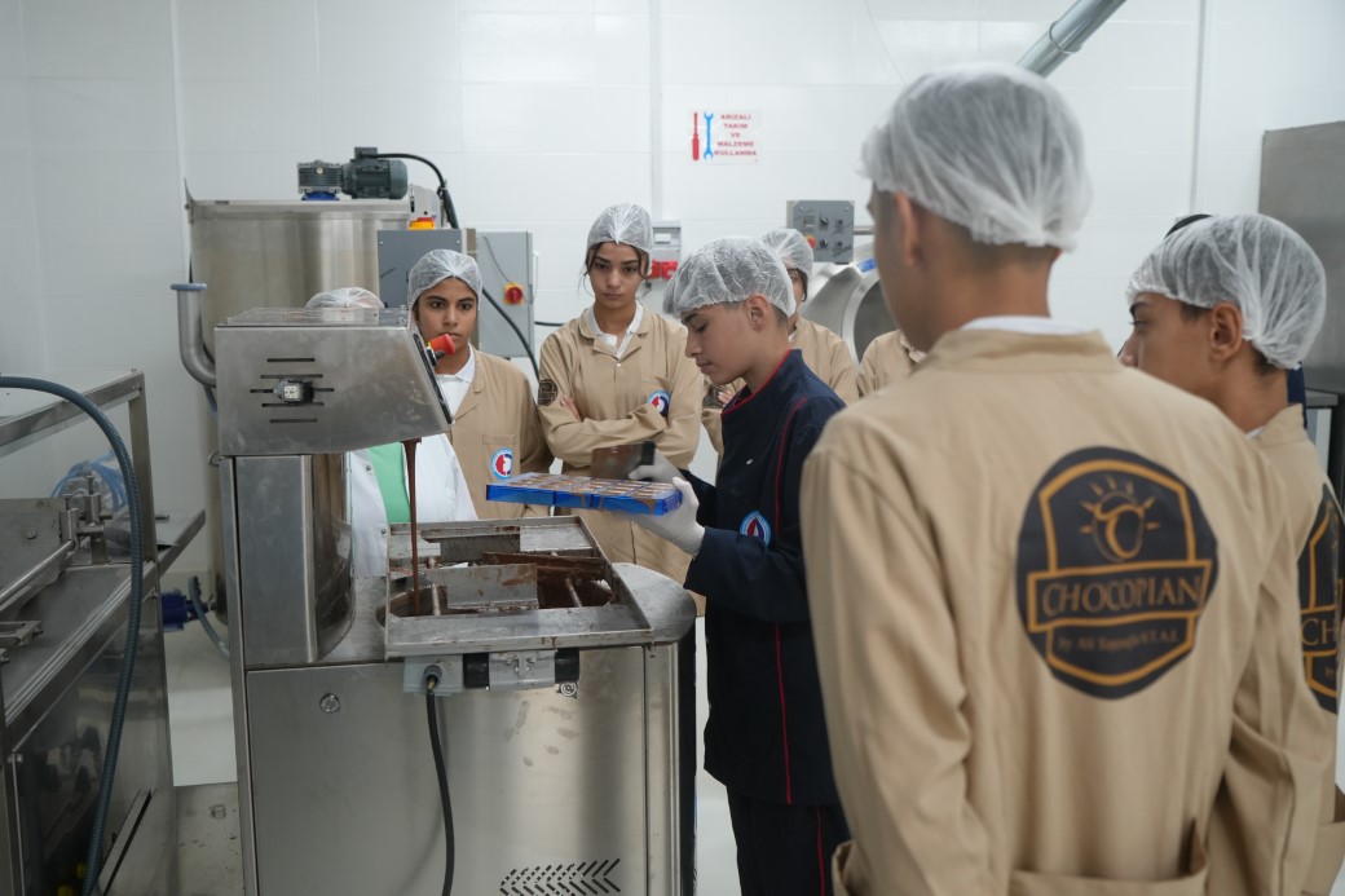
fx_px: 1307
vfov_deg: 37.8
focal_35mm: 35
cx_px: 672
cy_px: 448
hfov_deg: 54.4
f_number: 4
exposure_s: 1/160
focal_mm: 35
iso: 1250
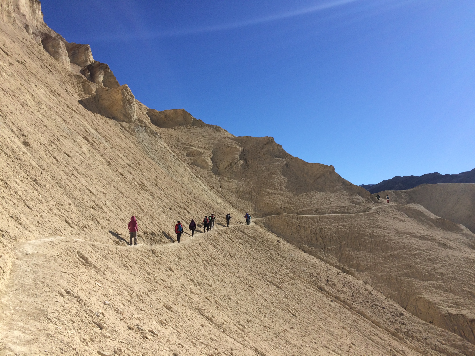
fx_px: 398
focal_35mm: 29
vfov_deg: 48.2
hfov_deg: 61.7
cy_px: 178
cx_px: 238
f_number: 2.2
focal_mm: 4.15
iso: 32
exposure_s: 1/4115
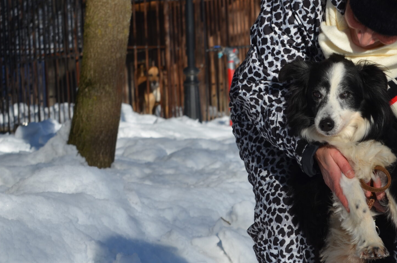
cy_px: 187
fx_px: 2036
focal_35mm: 185
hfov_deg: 11.1
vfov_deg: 7.4
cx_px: 337
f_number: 8
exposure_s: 1/250
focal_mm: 70
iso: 100
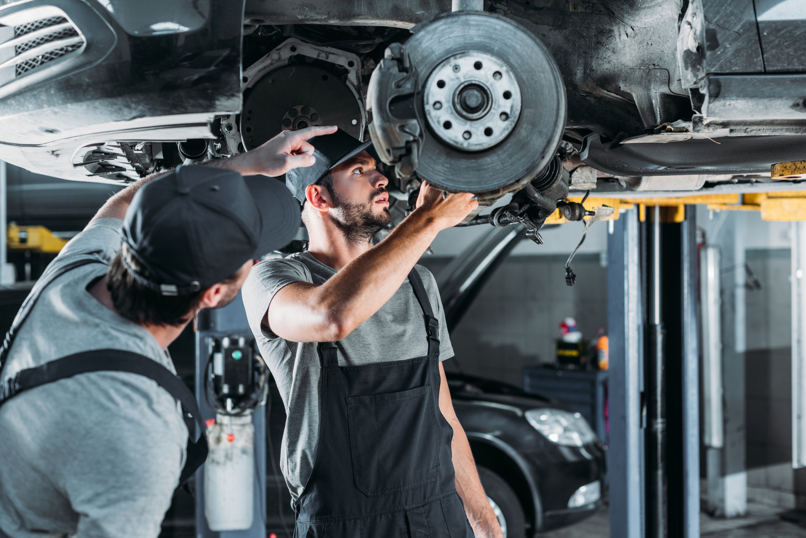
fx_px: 1120
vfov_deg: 27.0
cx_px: 403
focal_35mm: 50
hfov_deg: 39.6
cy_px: 269
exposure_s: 1/200
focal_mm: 50
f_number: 3.2
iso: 125
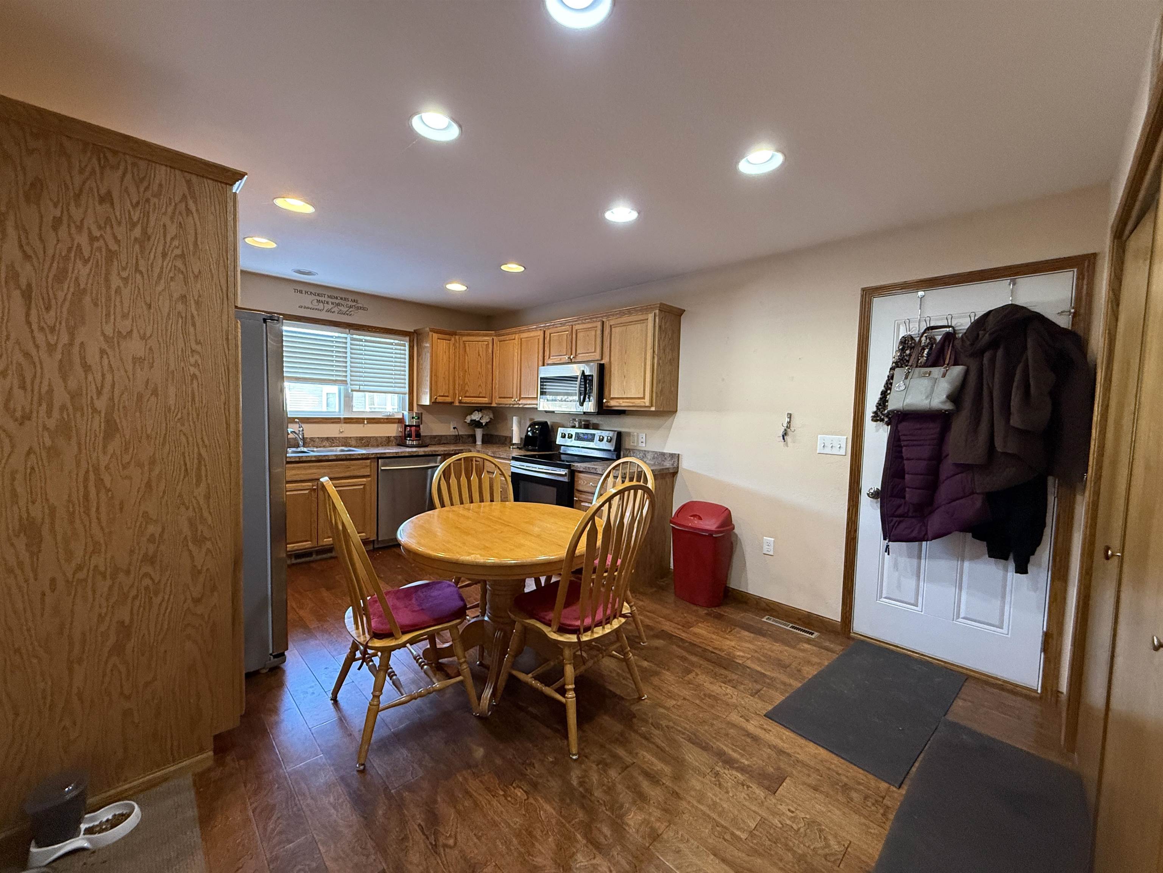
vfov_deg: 85.7
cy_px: 436
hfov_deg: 102.1
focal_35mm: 14
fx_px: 470
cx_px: 582
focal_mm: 2.22
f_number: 2.2
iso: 400
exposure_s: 1/60
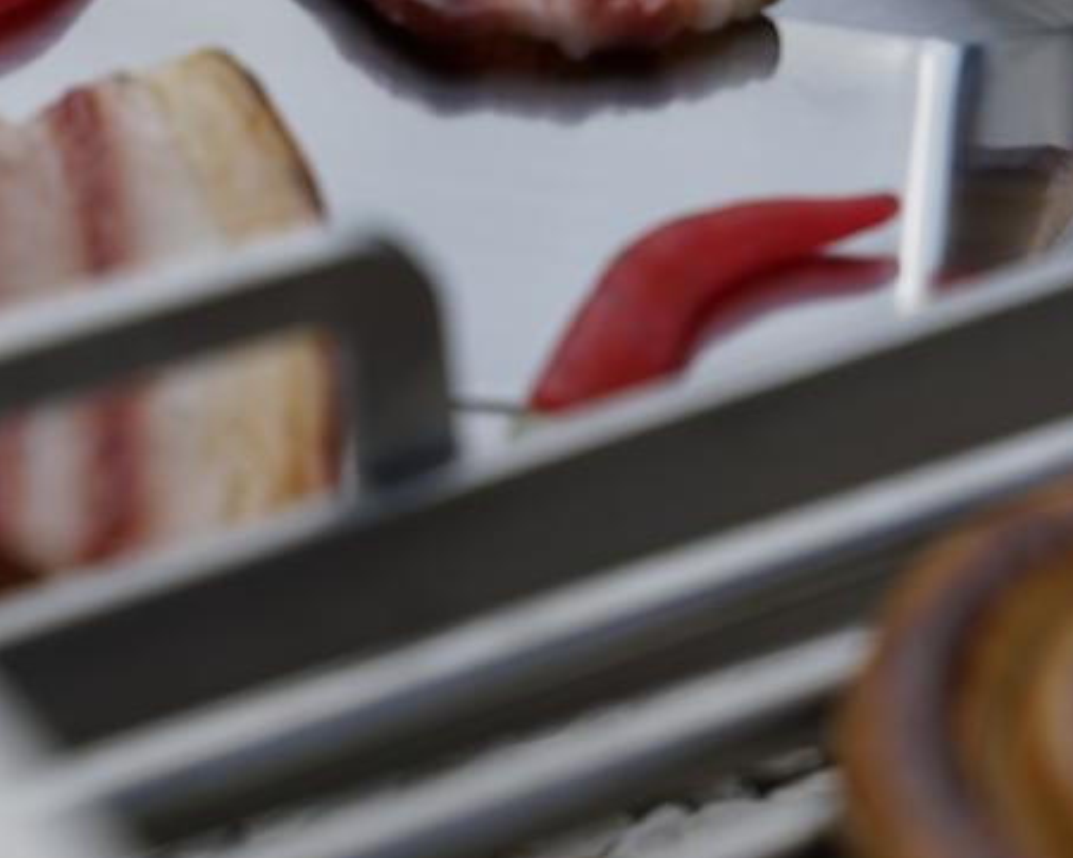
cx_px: 379
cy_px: -60
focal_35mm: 246
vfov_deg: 6.3
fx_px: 7812
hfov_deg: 7.9
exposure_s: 1/1600
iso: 100
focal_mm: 61.5
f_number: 3.5
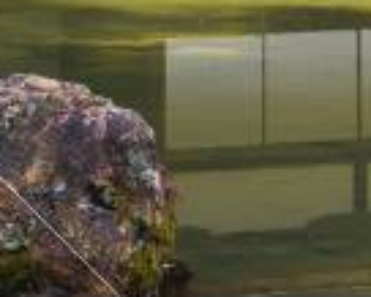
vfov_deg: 5.3
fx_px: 3055
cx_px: -123
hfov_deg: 6.9
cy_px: -531
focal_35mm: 278
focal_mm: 31
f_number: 9
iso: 100
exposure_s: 1/30
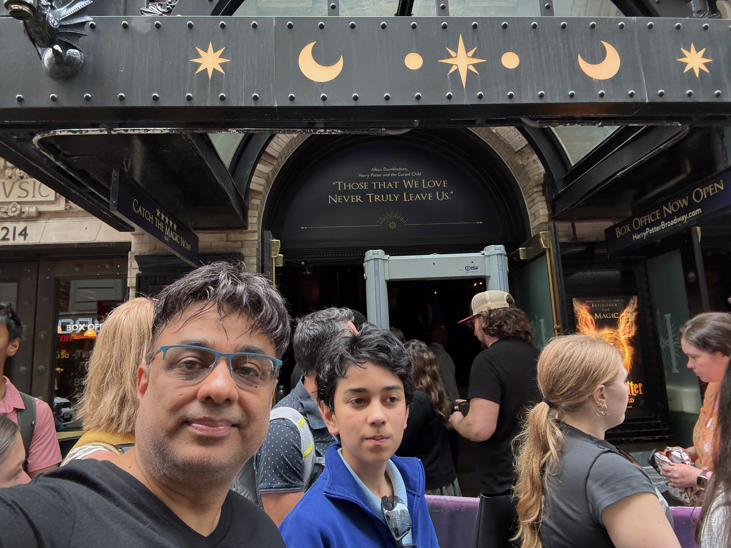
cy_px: 274
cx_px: 366
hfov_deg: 73.9
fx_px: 486
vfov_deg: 58.9
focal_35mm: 23
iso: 64
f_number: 1.9
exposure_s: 1/122
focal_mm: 2.69
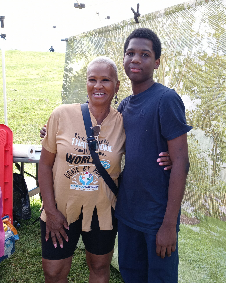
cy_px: 150
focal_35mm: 36
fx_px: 301
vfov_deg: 50.2
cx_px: 137
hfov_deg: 41.0
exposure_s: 1/413
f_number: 1.8
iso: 100
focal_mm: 3.61
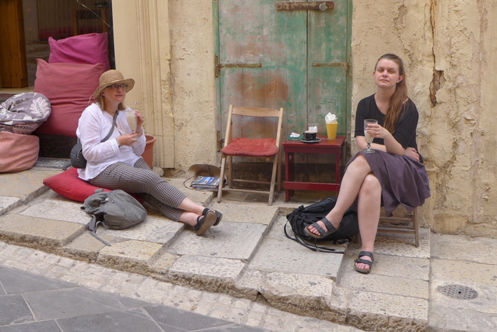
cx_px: 248
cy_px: 166
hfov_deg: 39.6
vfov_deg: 27.0
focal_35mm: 50
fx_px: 691
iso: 80
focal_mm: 9.8
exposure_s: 1/250
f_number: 2.8
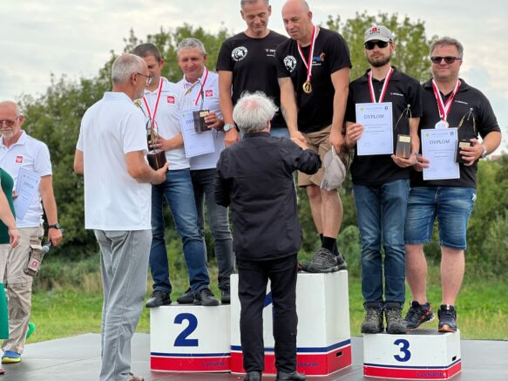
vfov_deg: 19.1
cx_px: 254
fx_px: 1130
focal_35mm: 77
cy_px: 190
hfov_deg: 25.3
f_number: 2.8
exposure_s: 1/172
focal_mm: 9
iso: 32
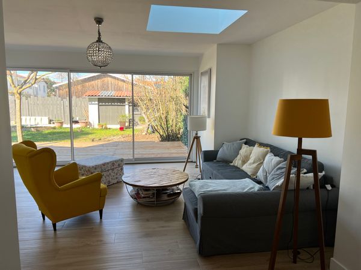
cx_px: 180
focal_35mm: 26
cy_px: 135
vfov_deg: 53.1
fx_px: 271
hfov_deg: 67.3
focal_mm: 5.7
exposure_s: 1/401
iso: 50
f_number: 1.5
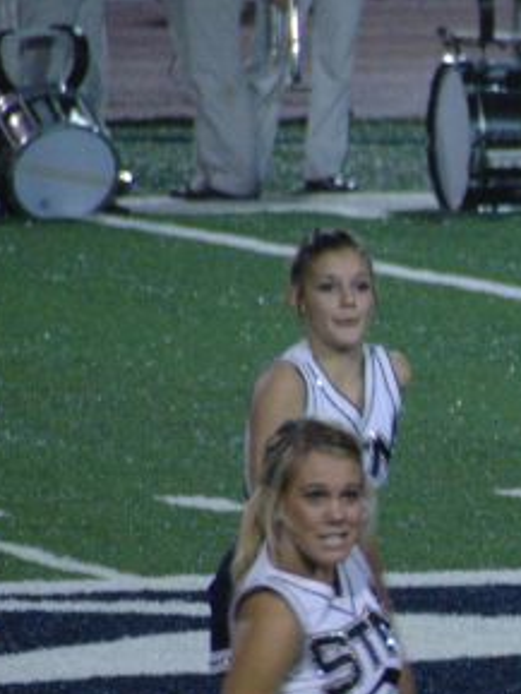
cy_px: 737
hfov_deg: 1.5
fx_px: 20454
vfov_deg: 1.9
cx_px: 1004
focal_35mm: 1020
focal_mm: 200
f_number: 5.6
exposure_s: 1/60
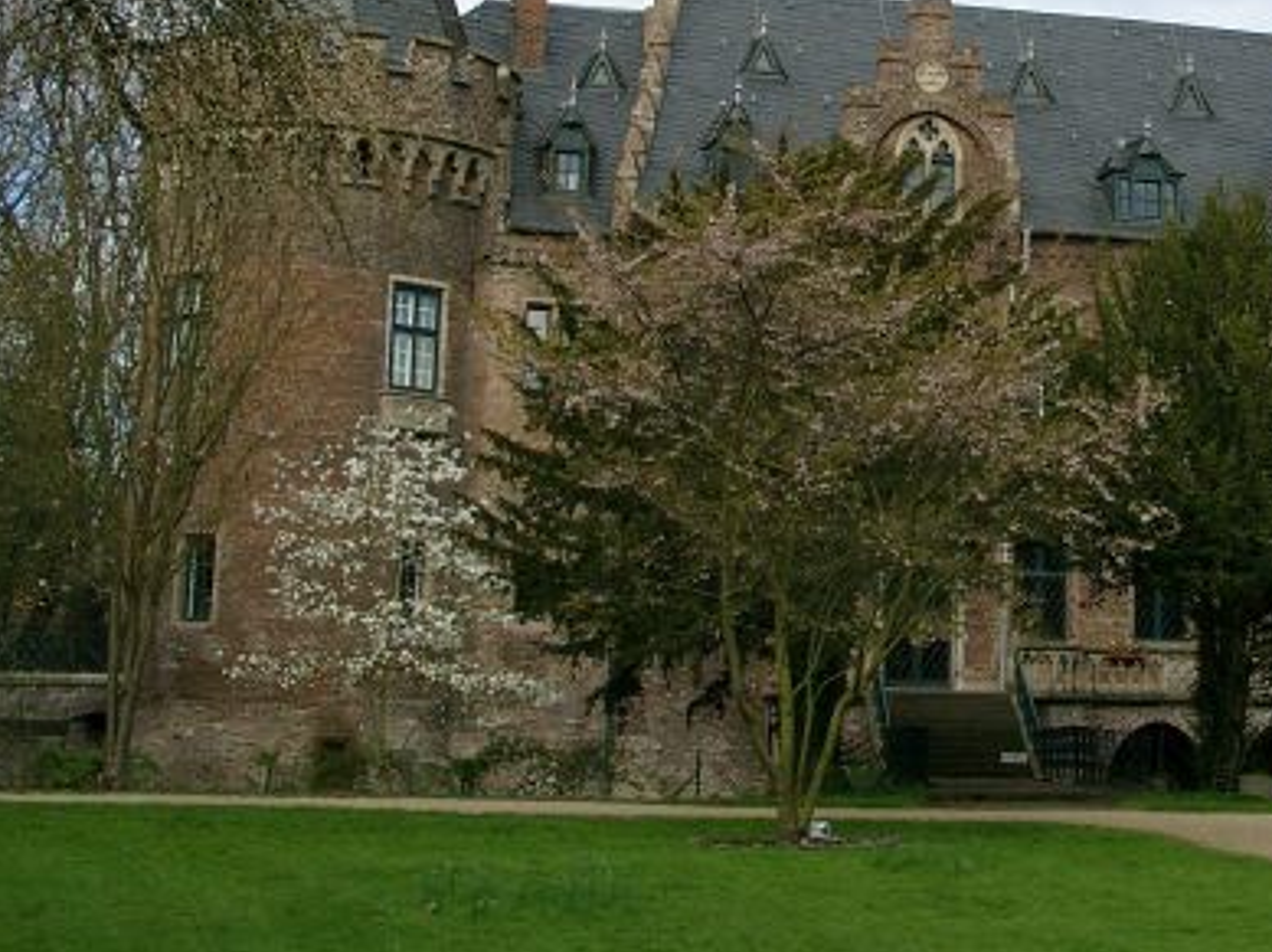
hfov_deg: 27.0
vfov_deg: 20.6
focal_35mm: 70
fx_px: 2570
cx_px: 1112
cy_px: 128
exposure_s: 1/452
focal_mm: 7.13
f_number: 4
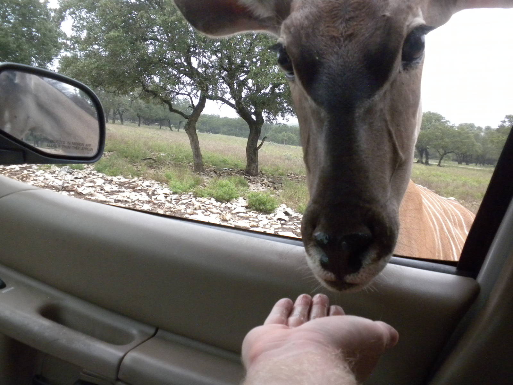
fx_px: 548
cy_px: 192
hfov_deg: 50.1
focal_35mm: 37
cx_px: 256
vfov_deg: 38.7
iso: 400
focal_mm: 6.6
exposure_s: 1/415
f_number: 3.5
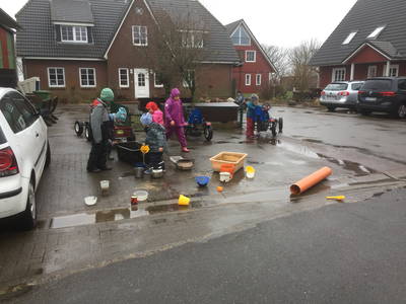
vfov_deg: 48.2
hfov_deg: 61.7
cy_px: 152
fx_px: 340
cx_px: 203
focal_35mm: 29
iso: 32
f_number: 2.2
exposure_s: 1/100
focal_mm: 4.15
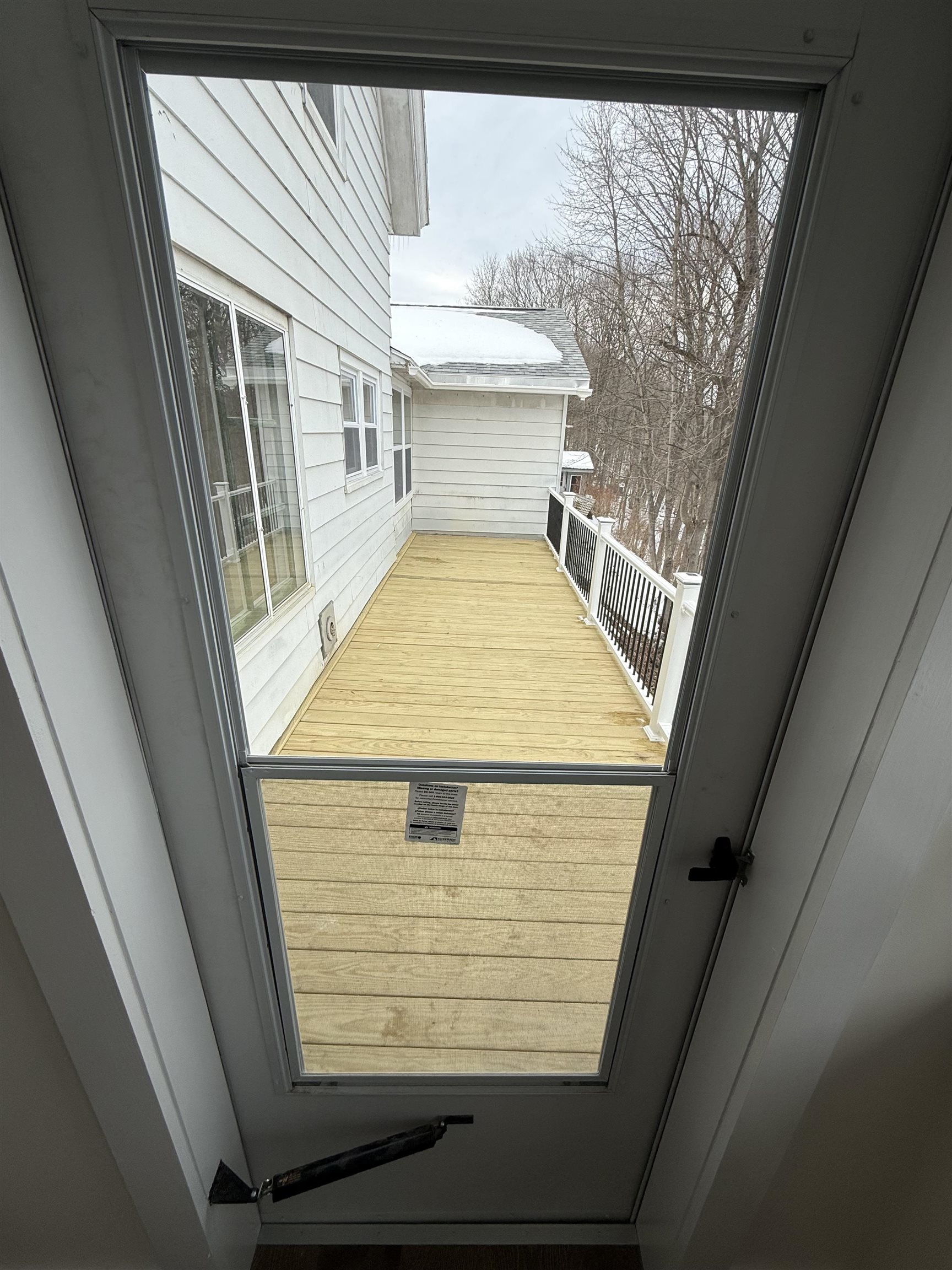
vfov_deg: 102.1
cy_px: 635
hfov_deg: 85.7
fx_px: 513
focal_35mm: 14
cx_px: 476
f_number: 2.2
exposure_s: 1/694
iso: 50
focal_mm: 2.22
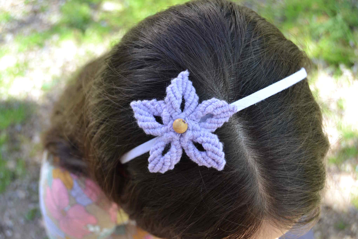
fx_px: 448
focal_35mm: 45
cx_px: 179
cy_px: 120
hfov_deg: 43.6
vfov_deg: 29.9
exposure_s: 1/125
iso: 400
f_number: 5.6
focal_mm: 30
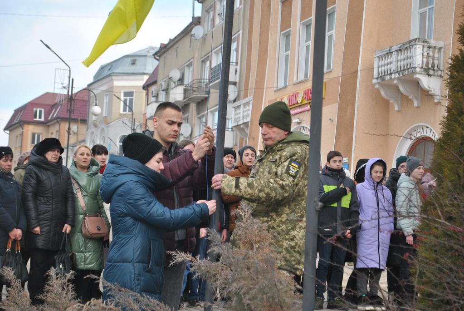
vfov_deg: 17.5
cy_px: 156
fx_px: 1007
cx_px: 232
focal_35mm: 78
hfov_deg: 26.0
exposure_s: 1/125
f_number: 5.6
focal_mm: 52
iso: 110
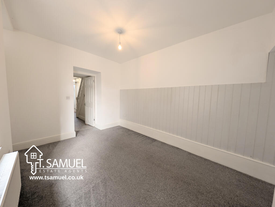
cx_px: 138
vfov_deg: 94.6
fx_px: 95
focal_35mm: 12
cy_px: 104
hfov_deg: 110.5
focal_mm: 2.23
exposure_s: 1/31
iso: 41
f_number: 1.95
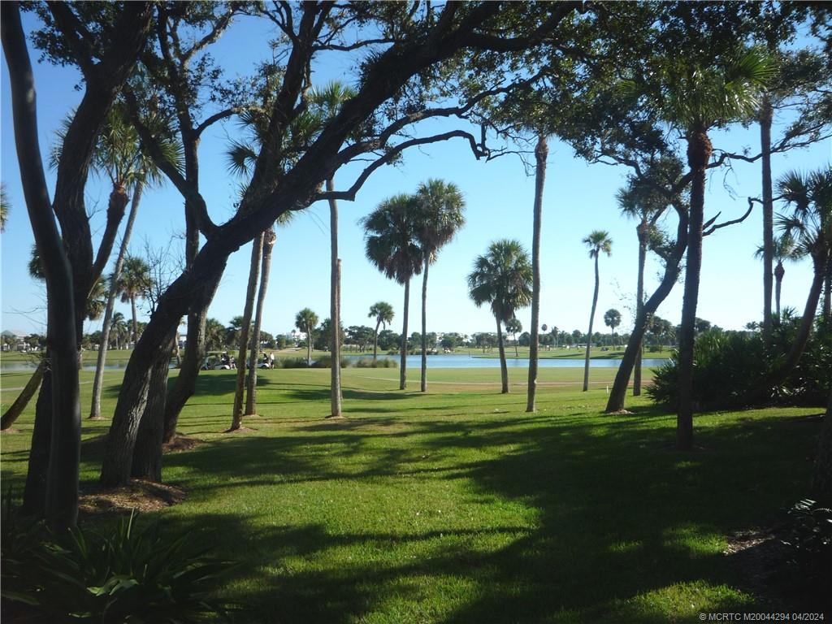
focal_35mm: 30
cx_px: 416
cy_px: 312
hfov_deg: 60.0
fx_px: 721
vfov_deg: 46.8
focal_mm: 5.2
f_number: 5
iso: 100
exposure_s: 1/400
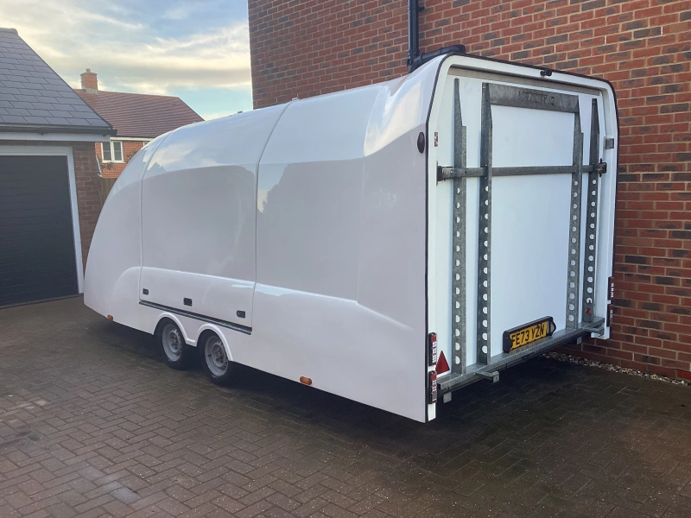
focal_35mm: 31
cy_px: 259
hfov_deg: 58.4
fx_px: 619
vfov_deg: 45.4
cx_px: 346
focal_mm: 3.3
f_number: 2.4
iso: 50
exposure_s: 1/120
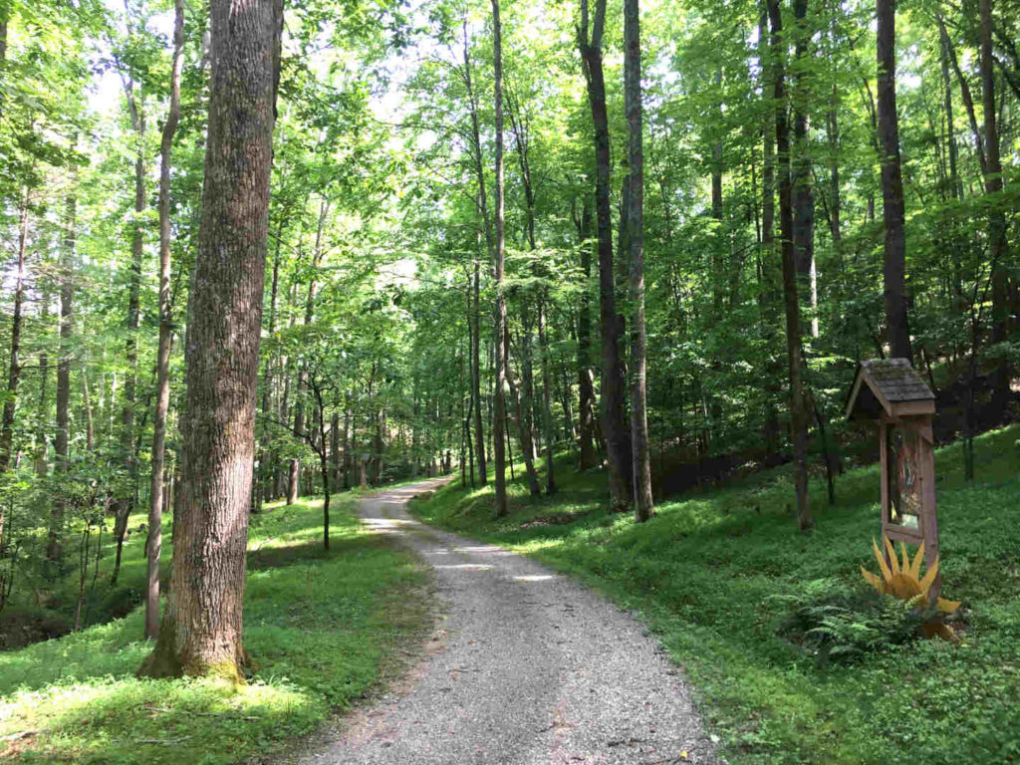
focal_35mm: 29
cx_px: 510
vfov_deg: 48.2
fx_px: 855
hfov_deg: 61.7
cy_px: 382
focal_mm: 4.15
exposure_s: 1/40
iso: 25
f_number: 2.2
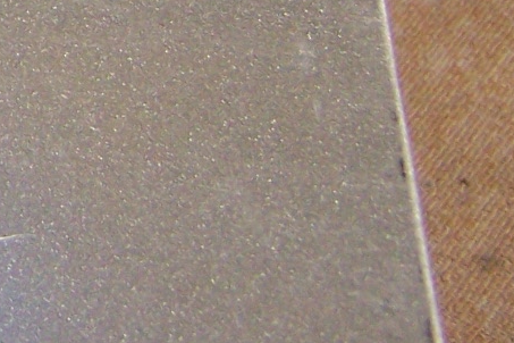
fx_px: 2684
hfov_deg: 9.9
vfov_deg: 6.9
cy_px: -492
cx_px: -603
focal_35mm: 188
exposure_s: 1/50
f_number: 2.8
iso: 160
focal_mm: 6.7
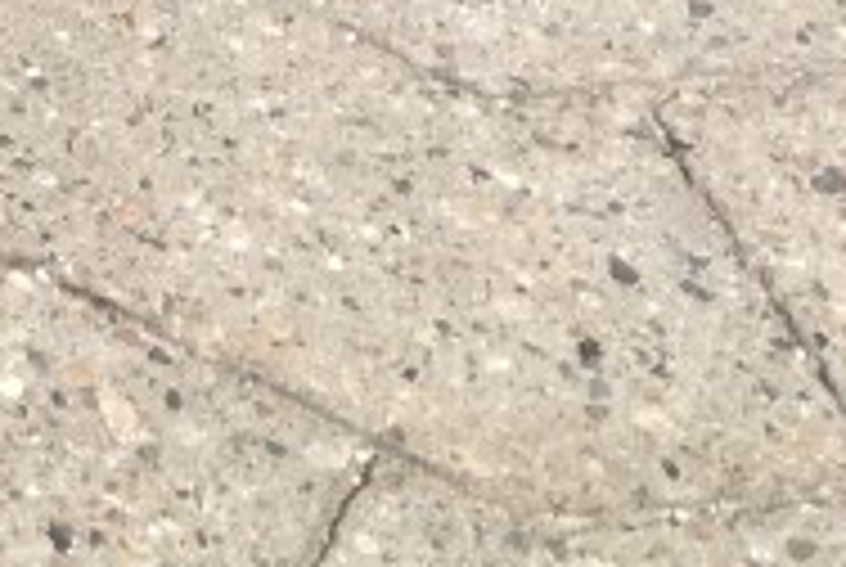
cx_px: -1323
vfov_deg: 7.7
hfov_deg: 10.4
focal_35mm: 164
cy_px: -914
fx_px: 3860
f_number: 2.2
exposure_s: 1/1425
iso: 25
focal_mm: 4.15
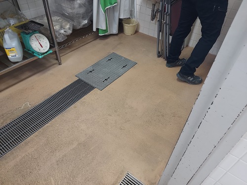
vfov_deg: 54.9
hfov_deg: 69.4
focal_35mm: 25
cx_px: 124
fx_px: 178
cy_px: 92
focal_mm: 4.6
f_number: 2
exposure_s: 1/50
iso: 320
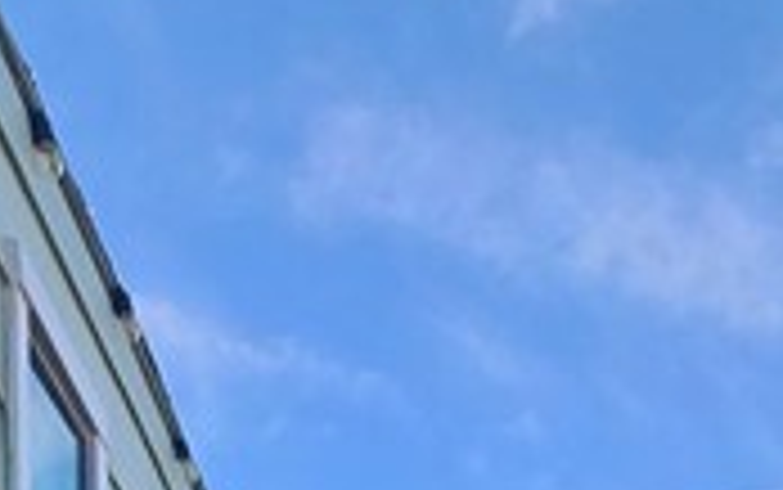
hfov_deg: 25.3
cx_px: 540
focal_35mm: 81
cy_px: 1452
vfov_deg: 10.9
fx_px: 1730
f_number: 2.2
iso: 50
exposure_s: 1/434
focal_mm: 2.2
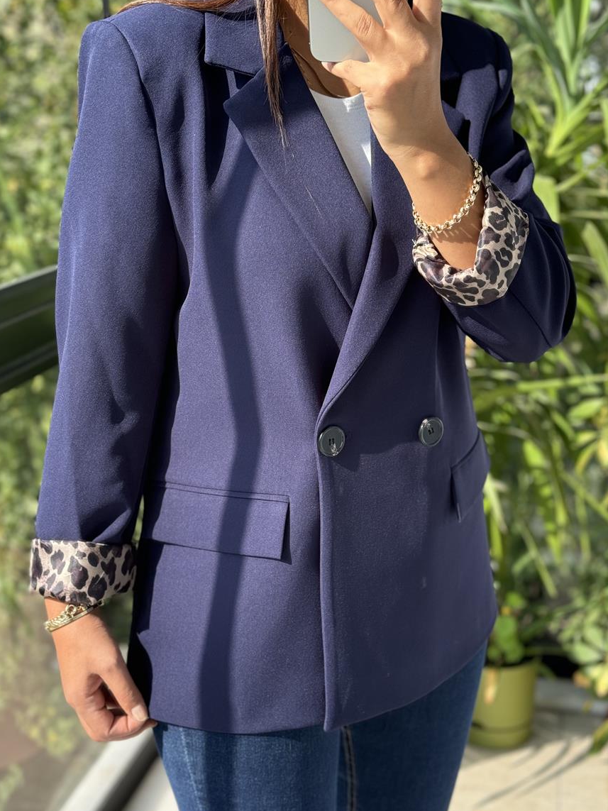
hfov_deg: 26.1
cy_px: 386
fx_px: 1312
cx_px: 339
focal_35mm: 56
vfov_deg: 34.3
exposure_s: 1/503
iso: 64
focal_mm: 6.76
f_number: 1.78
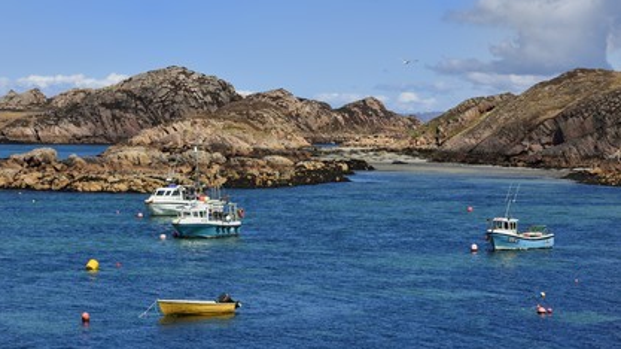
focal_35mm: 132
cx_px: 310
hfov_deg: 16.3
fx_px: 2172
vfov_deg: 9.2
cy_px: 185
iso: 200
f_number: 14
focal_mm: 125
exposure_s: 1/320
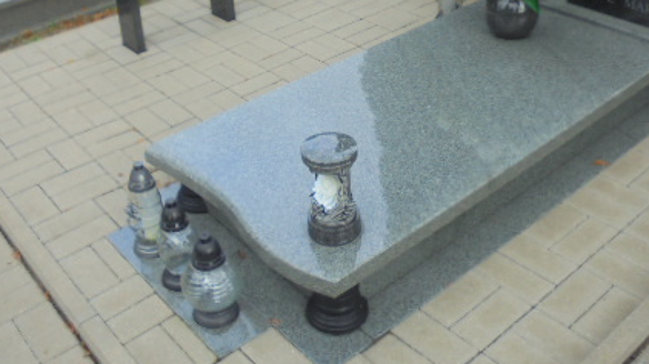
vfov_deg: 27.1
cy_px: 68
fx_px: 740
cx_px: 351
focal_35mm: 43
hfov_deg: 47.3
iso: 100
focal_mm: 4.6
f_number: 3.5
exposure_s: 1/160
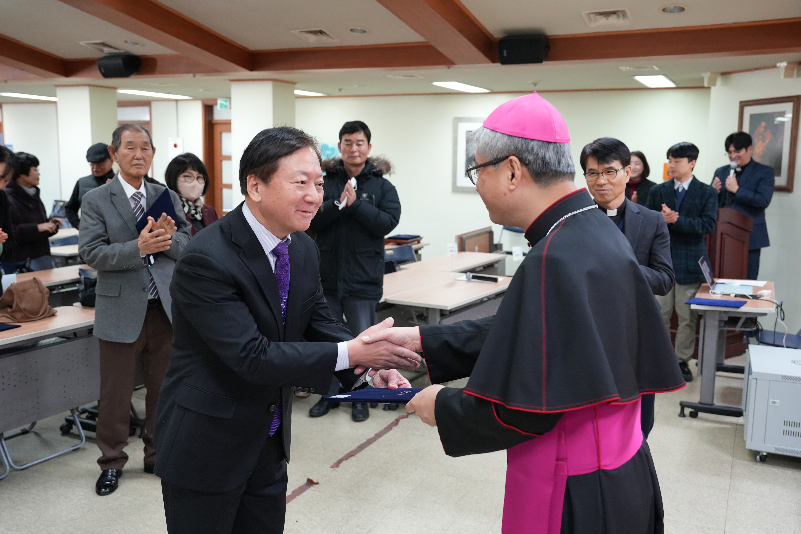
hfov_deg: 54.4
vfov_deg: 37.9
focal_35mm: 35
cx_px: 404
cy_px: 270
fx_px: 779
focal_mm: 34
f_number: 4
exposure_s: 1/160
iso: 3200
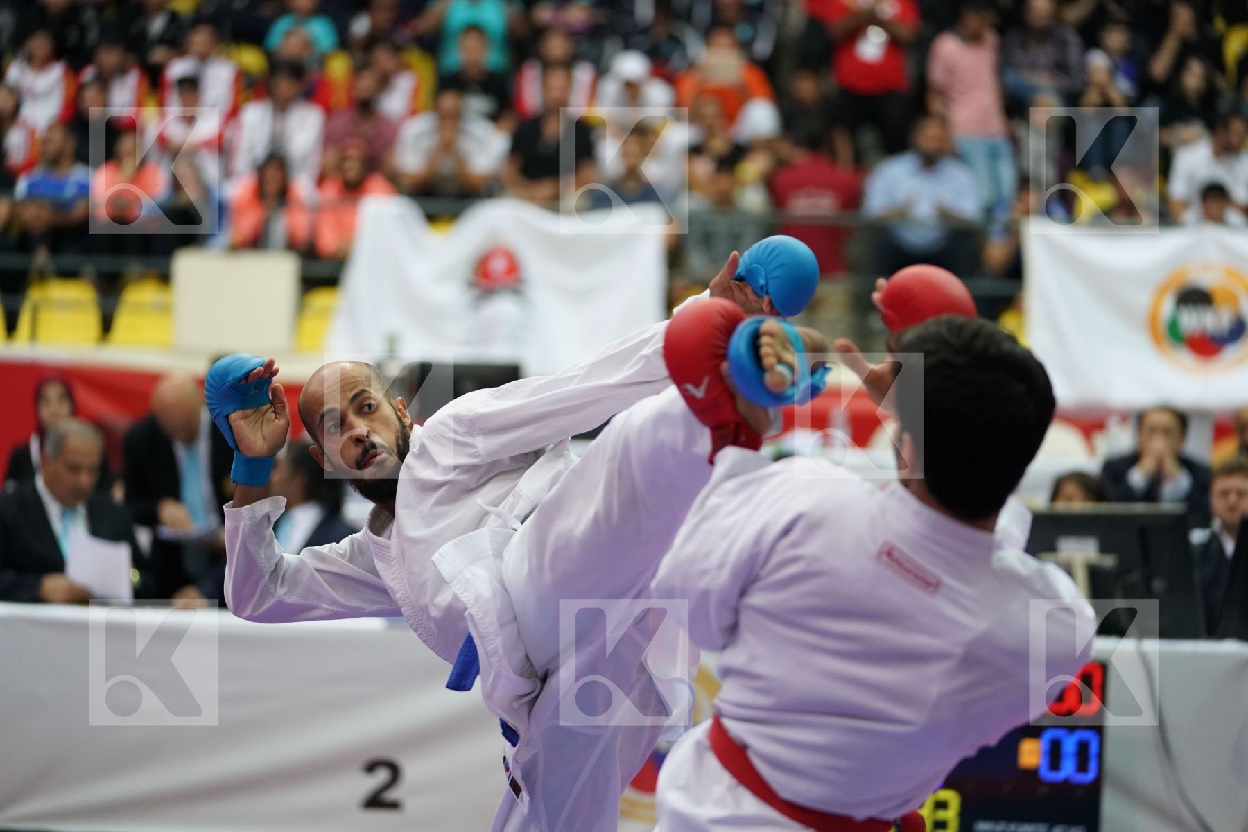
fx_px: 4472
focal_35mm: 129
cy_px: 416
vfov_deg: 10.6
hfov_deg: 15.9
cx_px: 624
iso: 3200
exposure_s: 1/1000
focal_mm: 129
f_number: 2.8
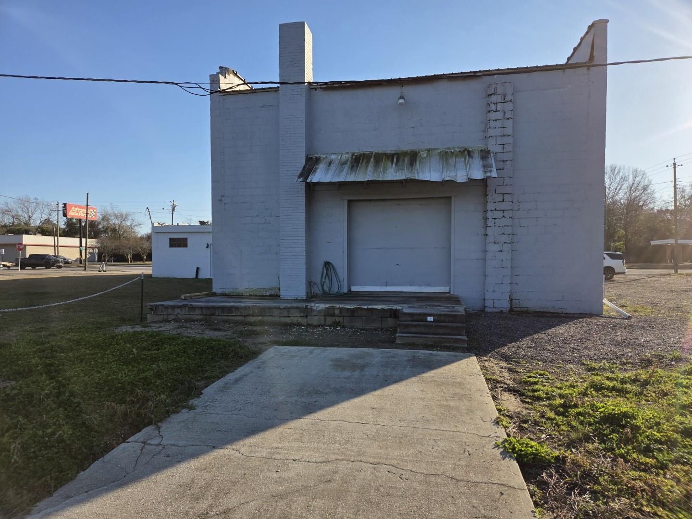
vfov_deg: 58.9
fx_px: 460
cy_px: 260
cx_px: 346
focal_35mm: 23
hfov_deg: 73.9
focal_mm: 5.4
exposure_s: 1/4187
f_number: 1.8
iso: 80
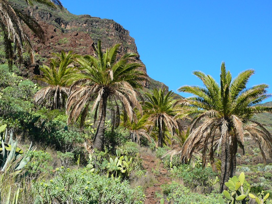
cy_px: 102
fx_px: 401
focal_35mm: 51
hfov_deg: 37.5
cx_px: 136
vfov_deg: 28.5
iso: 100
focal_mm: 9.3
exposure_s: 1/250
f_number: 4
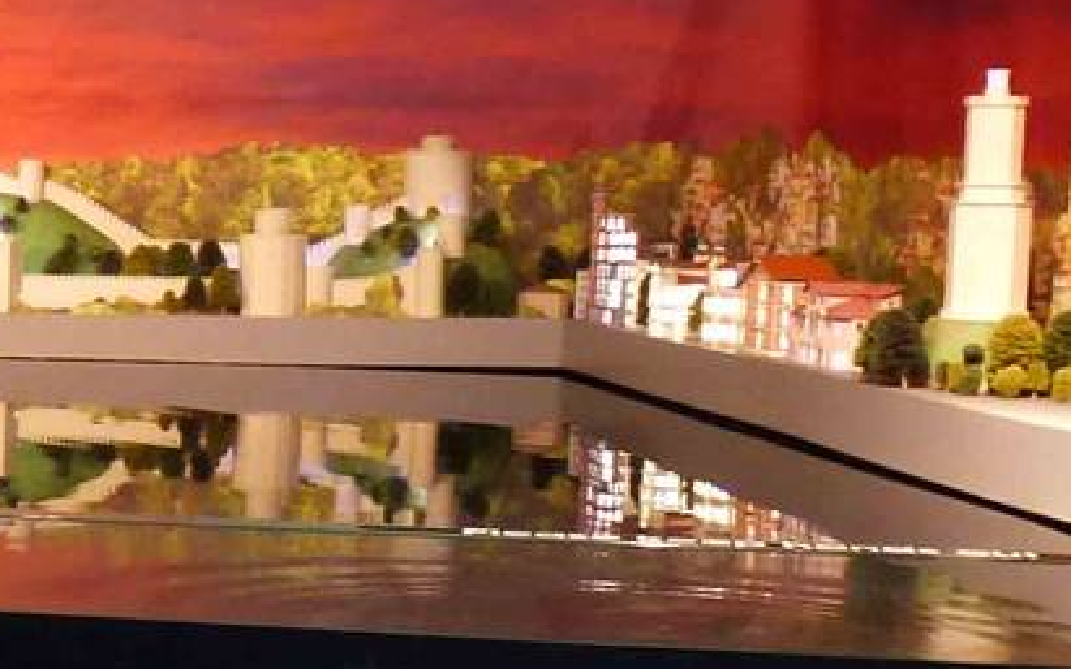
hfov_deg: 17.9
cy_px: 495
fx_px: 2890
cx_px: -698
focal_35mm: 99
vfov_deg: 13.2
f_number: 3.3
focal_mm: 4.3
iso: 200
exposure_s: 1/6
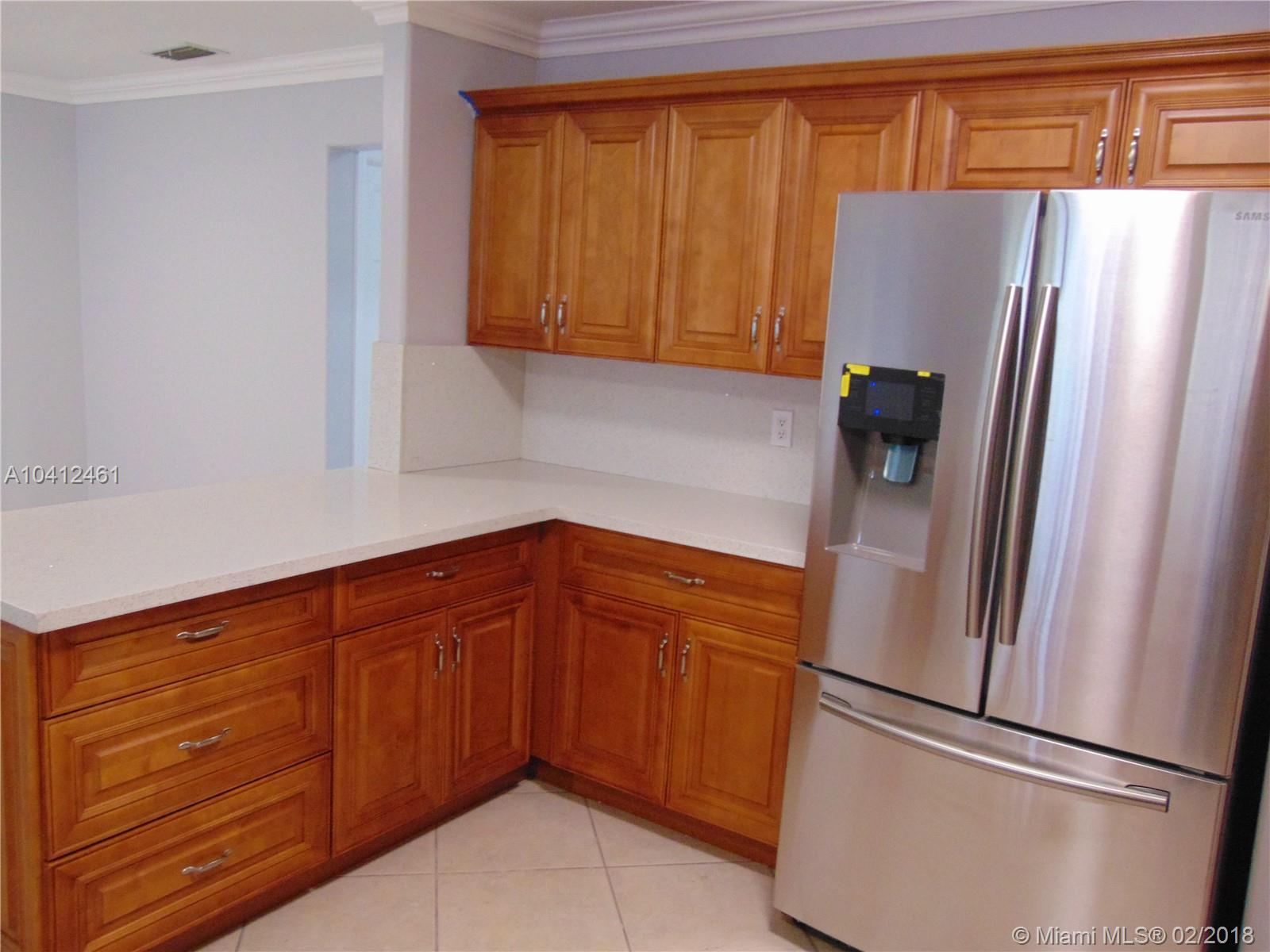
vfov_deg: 46.8
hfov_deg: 60.0
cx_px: 635
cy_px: 476
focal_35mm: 30
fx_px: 1101
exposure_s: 1/30
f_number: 3.1
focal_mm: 5.4
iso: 400
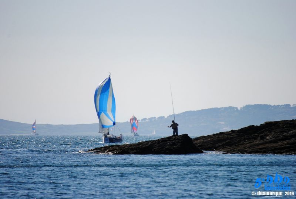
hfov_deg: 6.9
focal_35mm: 300
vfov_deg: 4.6
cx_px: 148
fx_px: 2472
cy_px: 100
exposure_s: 1/1600
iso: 200
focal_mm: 200
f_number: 5.6
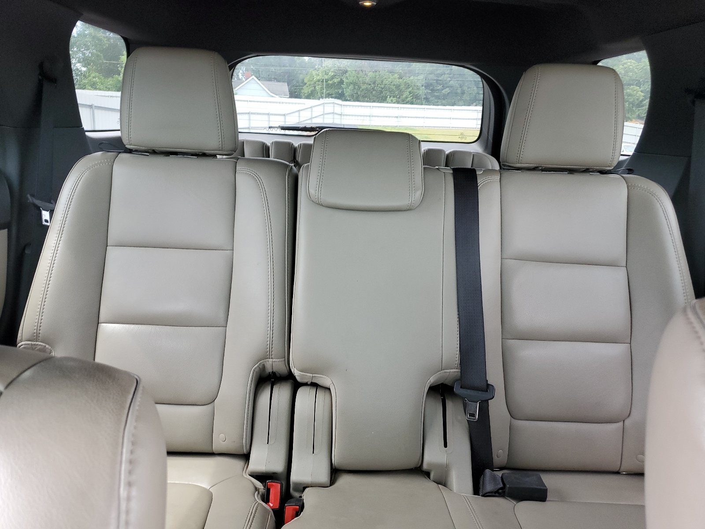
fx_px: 530
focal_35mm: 26
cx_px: 352
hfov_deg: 67.3
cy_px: 264
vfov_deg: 53.1
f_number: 1.5
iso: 72
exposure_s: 1/120
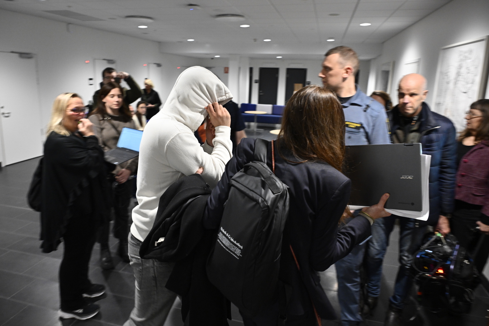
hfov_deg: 73.8
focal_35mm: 24
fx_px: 326
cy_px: 163
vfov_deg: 53.1
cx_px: 244
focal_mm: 24
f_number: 4
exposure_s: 1/80
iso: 2200
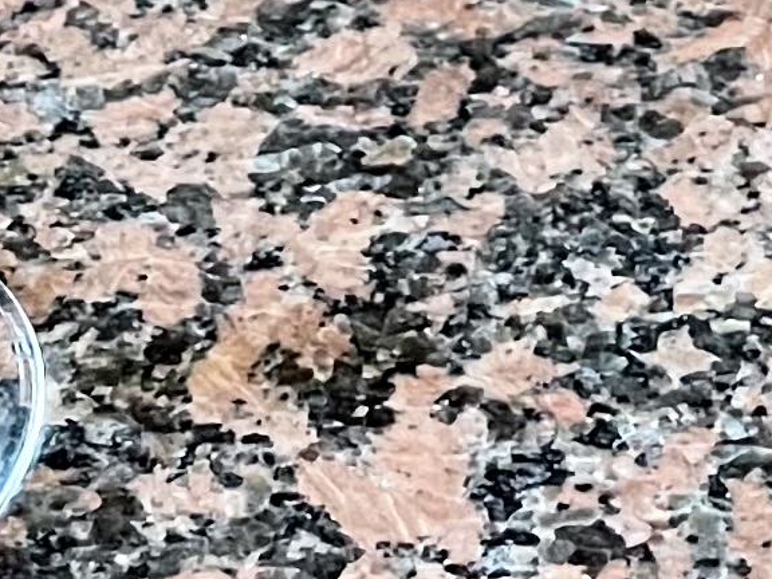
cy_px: -1015
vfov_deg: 7.4
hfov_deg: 10.8
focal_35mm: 182
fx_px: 4059
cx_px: 634
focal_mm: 4.2
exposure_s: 1/40
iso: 640
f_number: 1.6
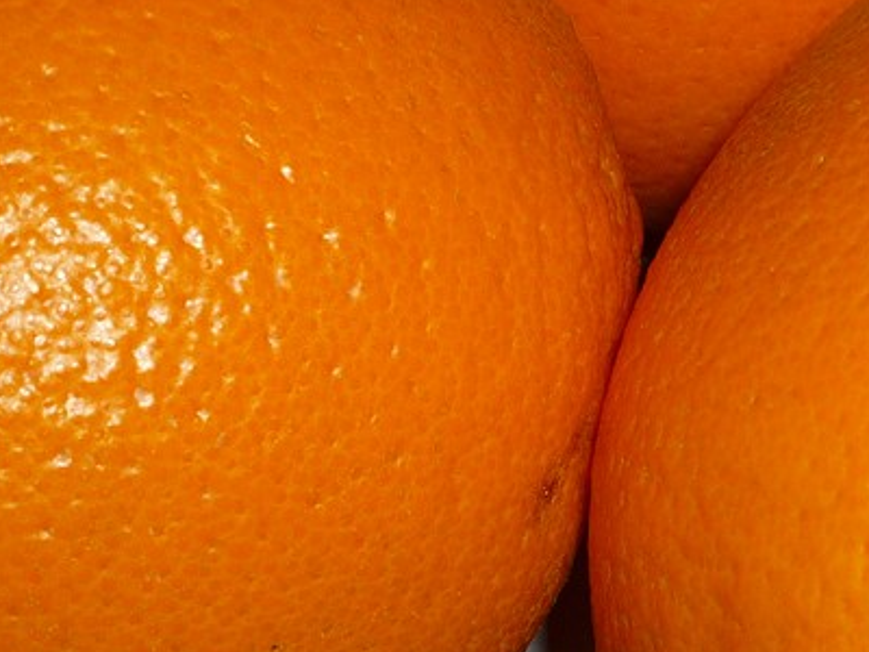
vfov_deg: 14.5
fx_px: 2561
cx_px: 669
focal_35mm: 102
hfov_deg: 19.1
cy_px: 285
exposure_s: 1/30
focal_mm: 6.3
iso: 100
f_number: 4
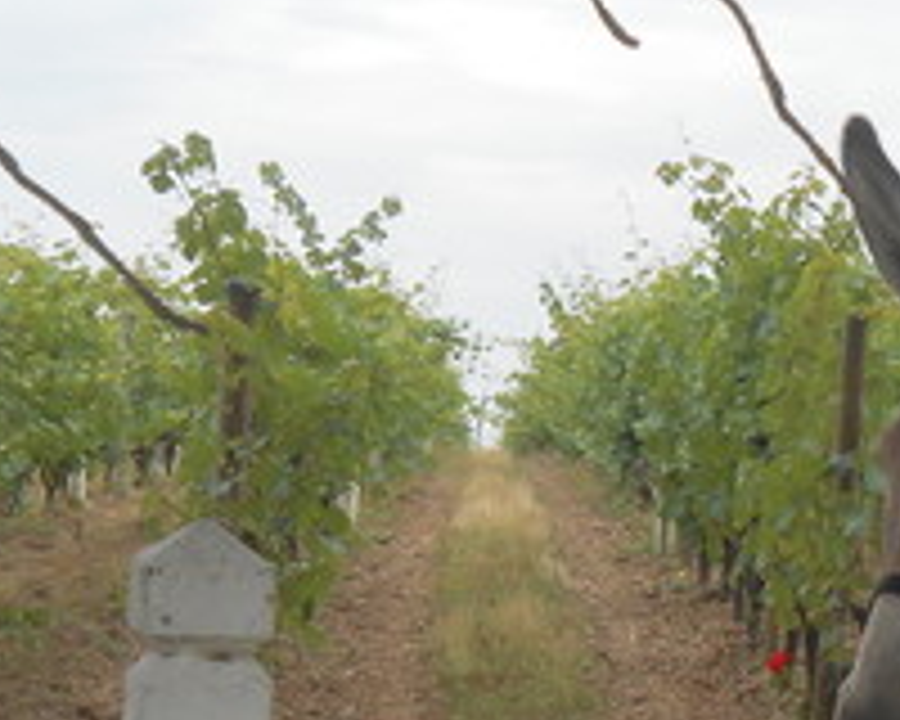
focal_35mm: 129
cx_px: 1206
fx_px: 3436
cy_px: 522
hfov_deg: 14.3
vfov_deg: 11.9
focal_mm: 7.8
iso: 80
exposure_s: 1/250
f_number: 4.5
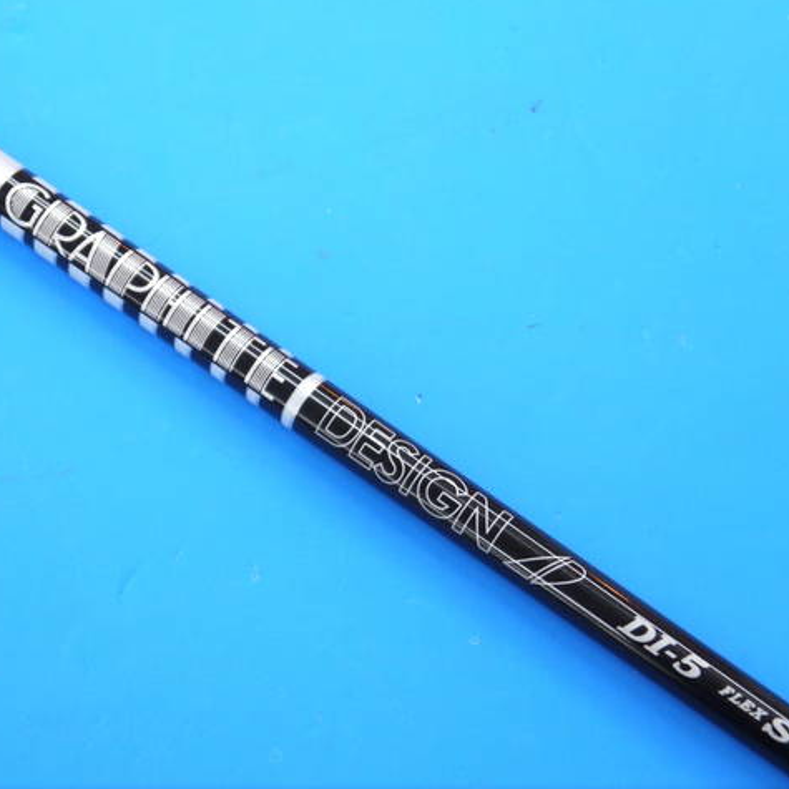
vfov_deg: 17.4
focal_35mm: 100
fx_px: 2579
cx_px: 349
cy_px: 392
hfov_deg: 17.4
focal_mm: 42
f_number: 5.6
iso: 640
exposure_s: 1/80
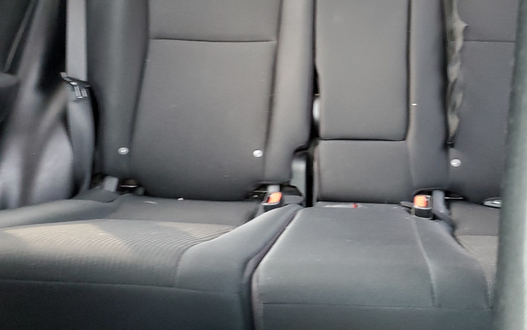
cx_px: 341
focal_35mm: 39
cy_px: 112
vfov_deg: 32.5
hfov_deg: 49.7
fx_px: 560
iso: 339
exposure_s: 1/40
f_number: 1.5
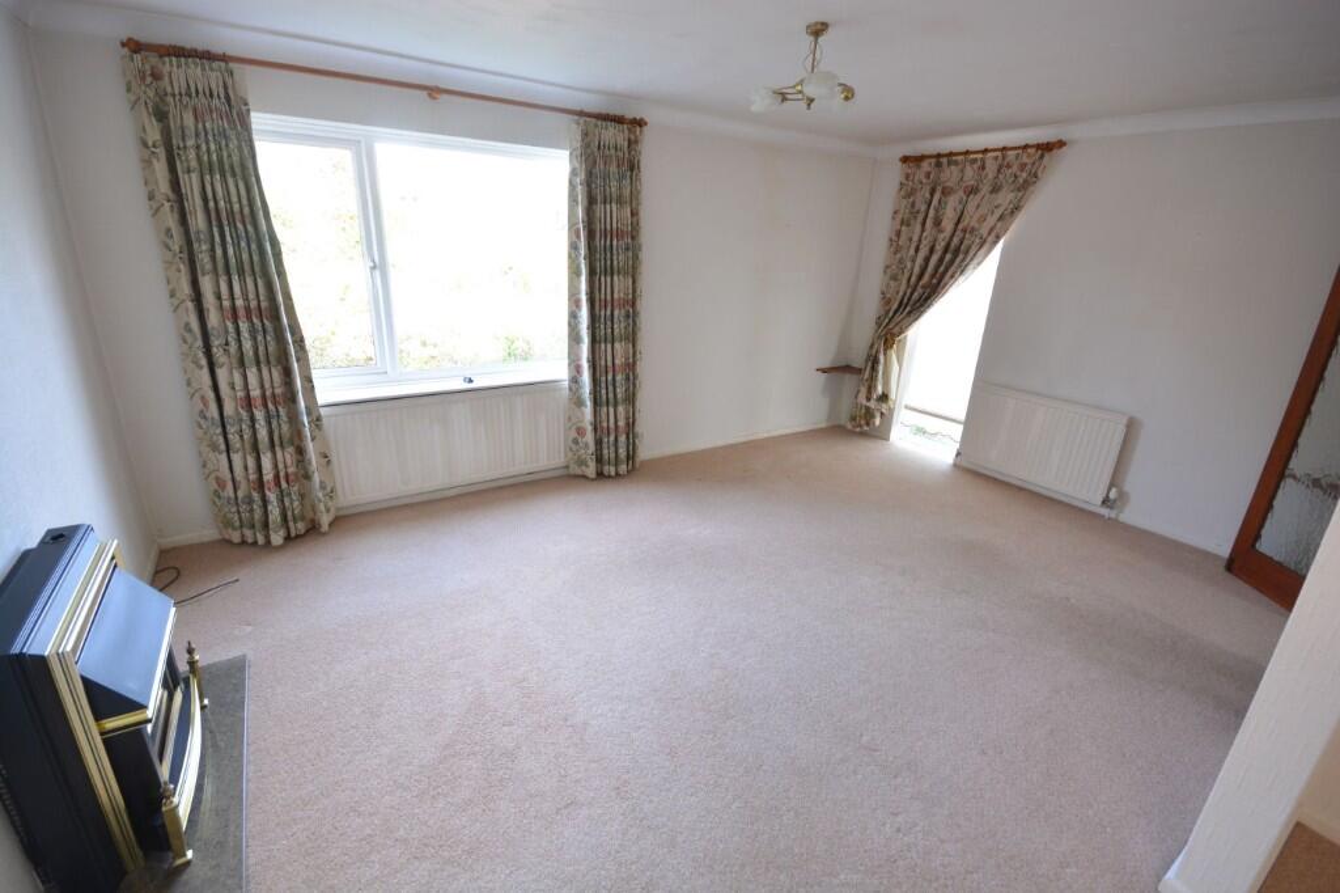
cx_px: 670
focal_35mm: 15
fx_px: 558
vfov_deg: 77.3
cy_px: 446
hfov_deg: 100.4
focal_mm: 10
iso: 400
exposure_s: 1/15
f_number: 8
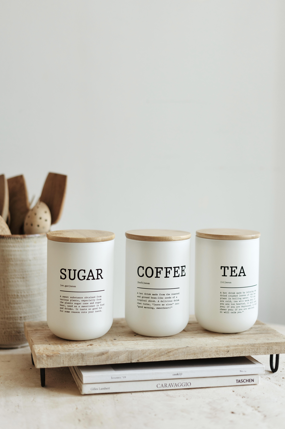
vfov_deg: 36.3
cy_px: 214
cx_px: 142
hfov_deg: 24.5
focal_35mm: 55
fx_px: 655
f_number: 2
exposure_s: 1/200
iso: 320
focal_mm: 55
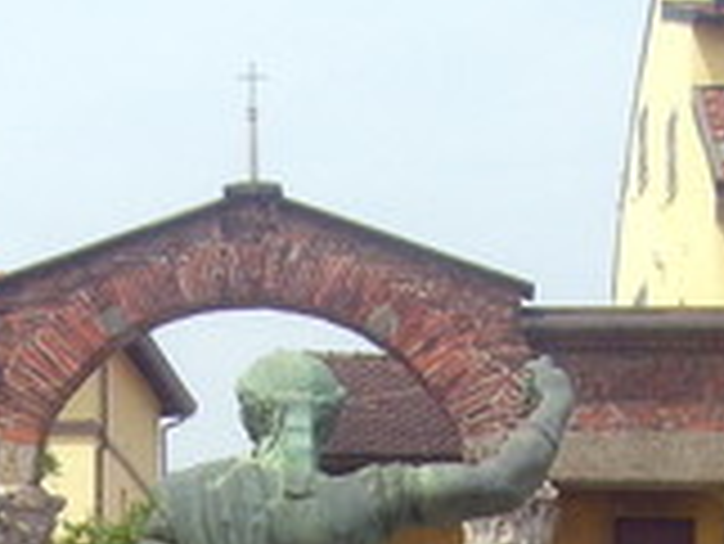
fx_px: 4751
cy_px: 881
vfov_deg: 6.4
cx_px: 220
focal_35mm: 227
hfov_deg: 8.7
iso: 80
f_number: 5.6
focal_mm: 9.4
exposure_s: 1/500
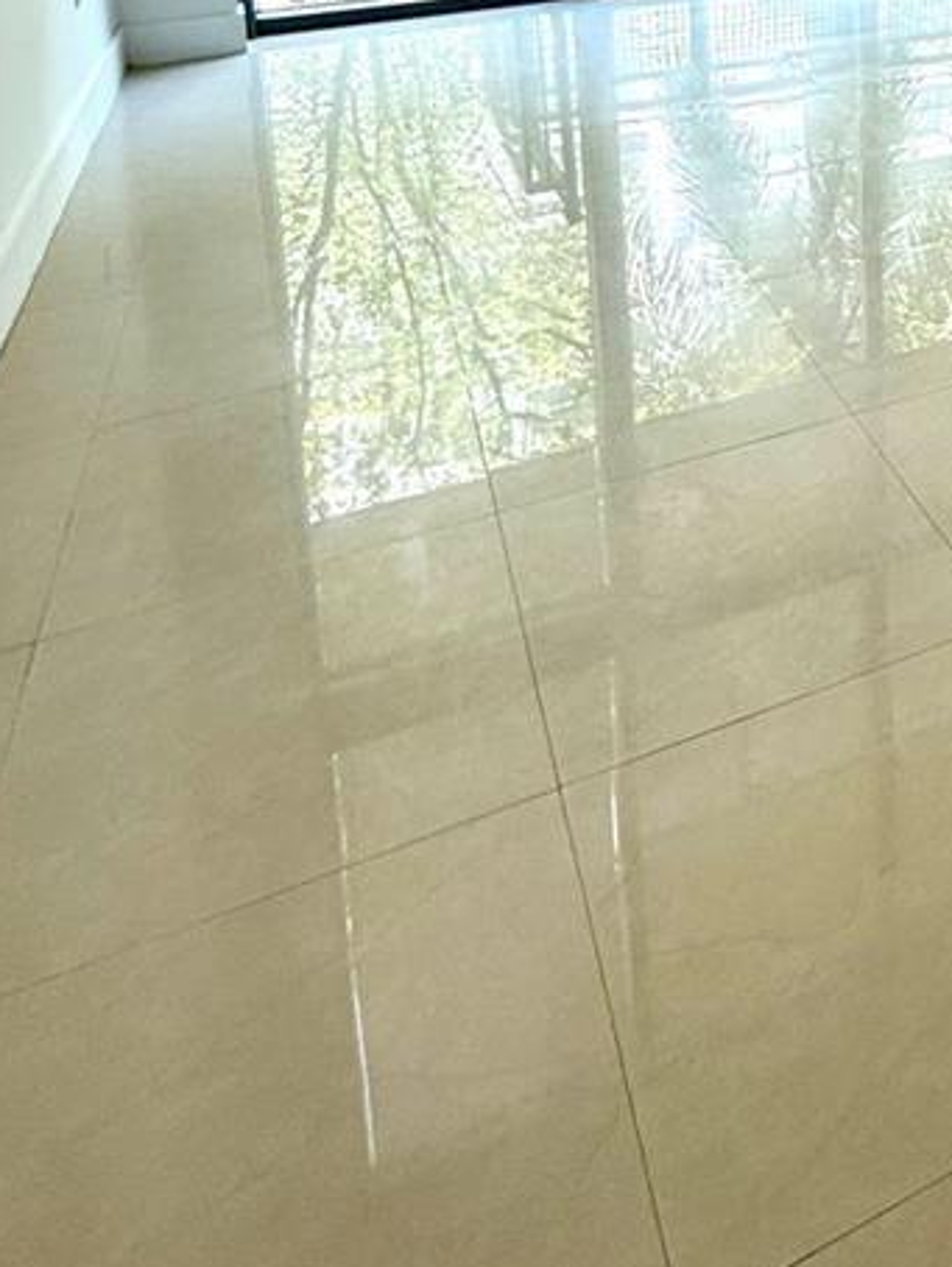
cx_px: 1022
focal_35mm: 37
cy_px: -120
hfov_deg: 34.1
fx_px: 1355
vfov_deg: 40.6
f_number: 2.2
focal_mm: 2.22
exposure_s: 1/99
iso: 80
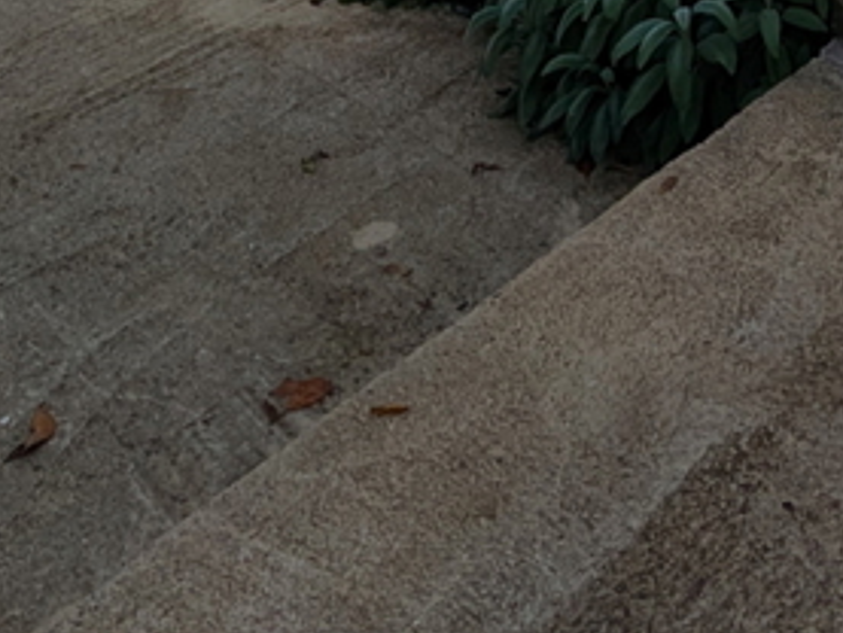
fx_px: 1267
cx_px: 609
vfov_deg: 17.7
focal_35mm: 52
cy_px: -689
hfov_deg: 36.1
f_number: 1.7
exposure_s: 1/2439
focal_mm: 2.02
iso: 53
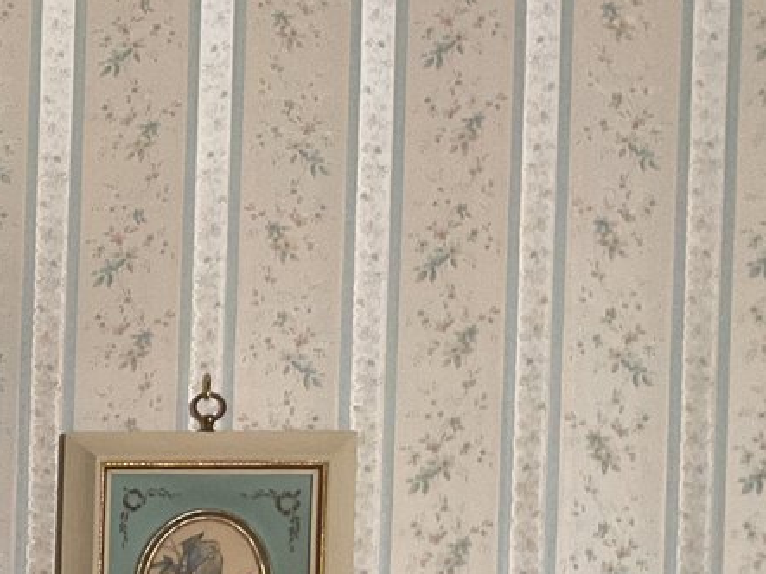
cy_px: 798
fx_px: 2190
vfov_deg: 14.2
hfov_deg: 17.6
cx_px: -412
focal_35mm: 99
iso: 200
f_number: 1.8
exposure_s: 1/60
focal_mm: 3
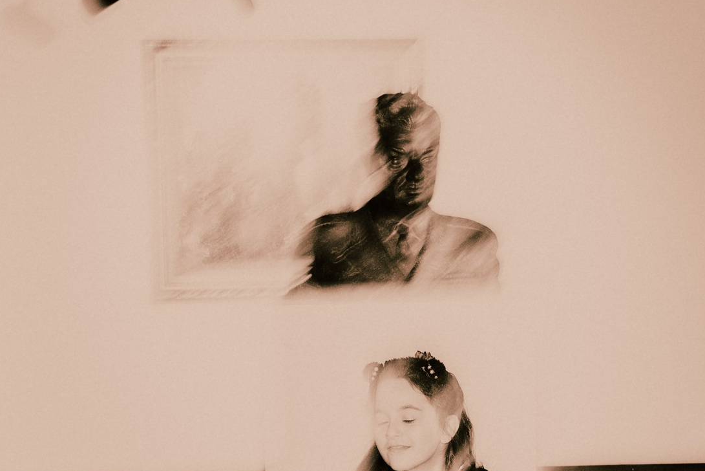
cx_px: 481
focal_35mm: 122
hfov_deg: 16.7
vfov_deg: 11.1
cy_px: 526
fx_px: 2390
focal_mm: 52
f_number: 10
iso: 1250
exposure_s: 1/8
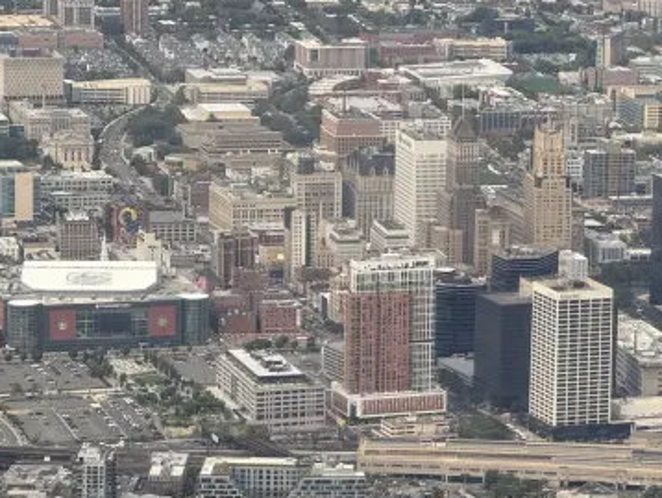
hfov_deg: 9.8
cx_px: 505
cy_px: 302
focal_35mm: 201
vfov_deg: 7.4
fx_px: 3847
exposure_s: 1/860
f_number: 2.8
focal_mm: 15.66
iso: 50
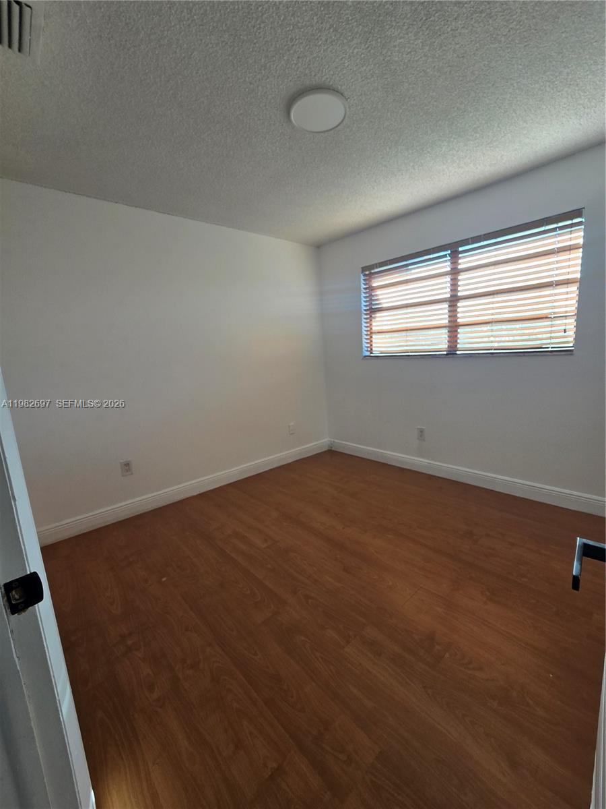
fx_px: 303
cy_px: 404
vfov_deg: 106.2
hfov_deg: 89.9
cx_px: 303
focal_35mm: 13
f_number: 2.2
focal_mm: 2.2
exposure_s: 1/133
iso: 50
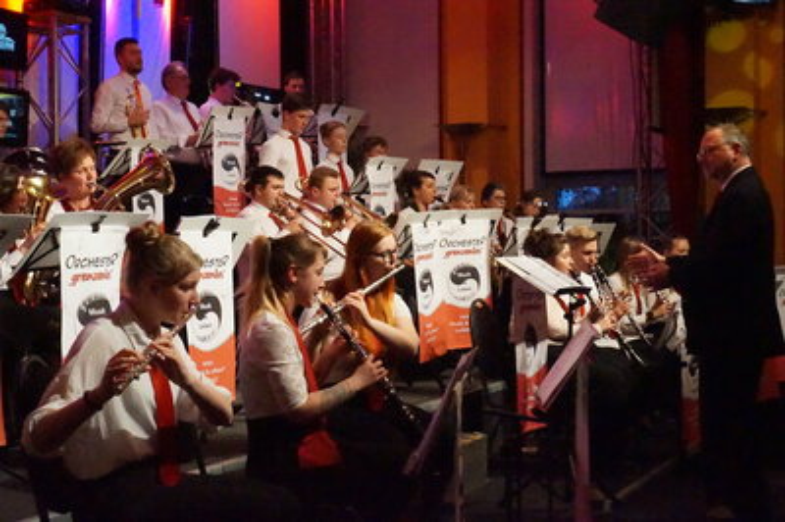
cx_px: 392
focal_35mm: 57
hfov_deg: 35.1
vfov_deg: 23.7
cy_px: 261
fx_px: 1242
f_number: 10
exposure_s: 1/200
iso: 16000
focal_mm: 38
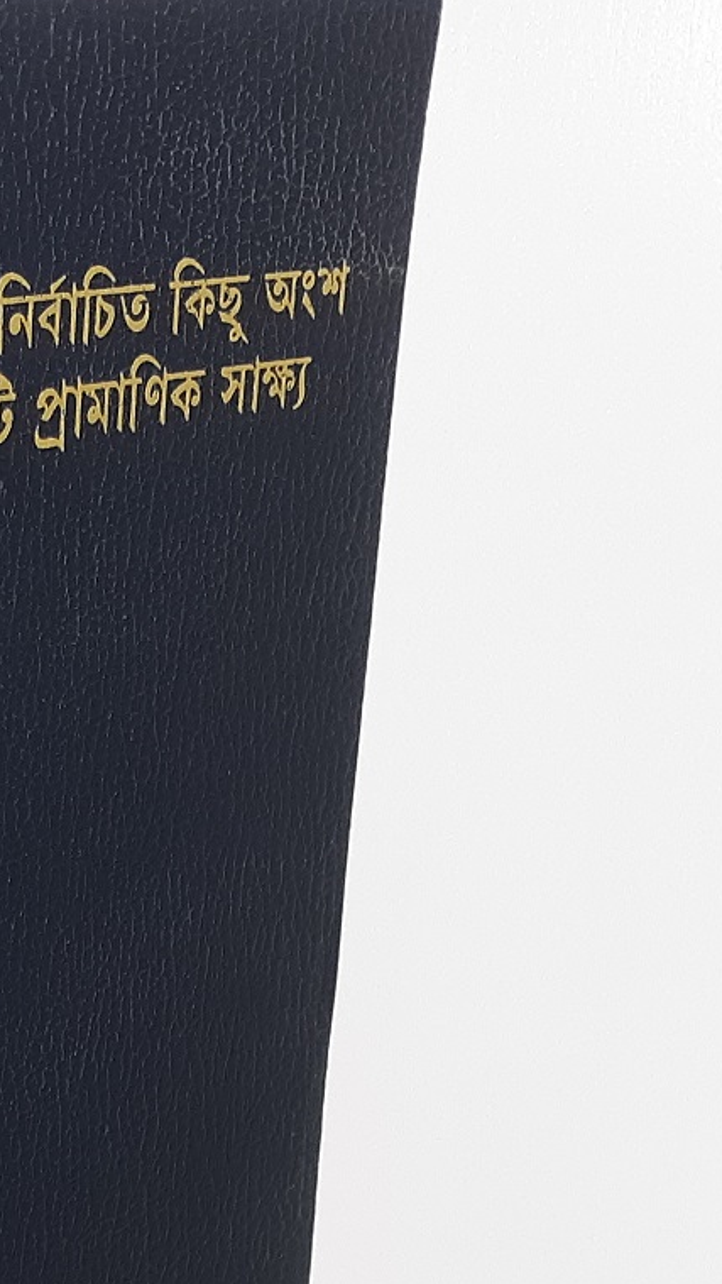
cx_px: -232
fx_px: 2825
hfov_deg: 14.0
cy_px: 1166
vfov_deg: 24.8
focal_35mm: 83
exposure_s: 1/120
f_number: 1.7
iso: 50
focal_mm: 3.7
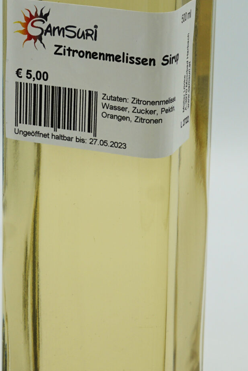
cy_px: 73
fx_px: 1491
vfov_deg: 14.1
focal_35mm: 144
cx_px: 105
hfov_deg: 9.5
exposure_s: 1/125
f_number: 8
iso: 100
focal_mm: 35
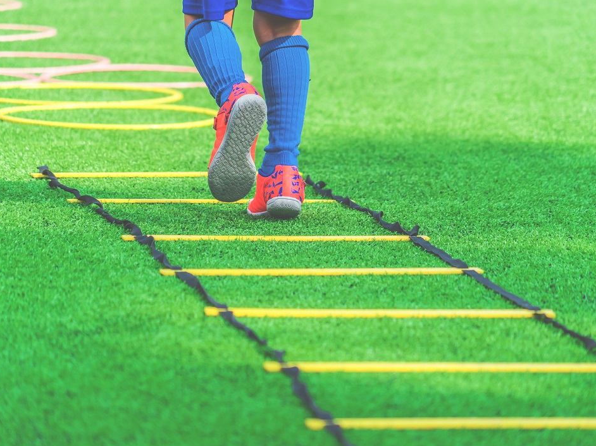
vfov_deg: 5.7
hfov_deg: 7.6
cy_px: 223
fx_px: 4493
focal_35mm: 261
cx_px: 329
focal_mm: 240
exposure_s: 1/1250
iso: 1000
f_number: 6.3
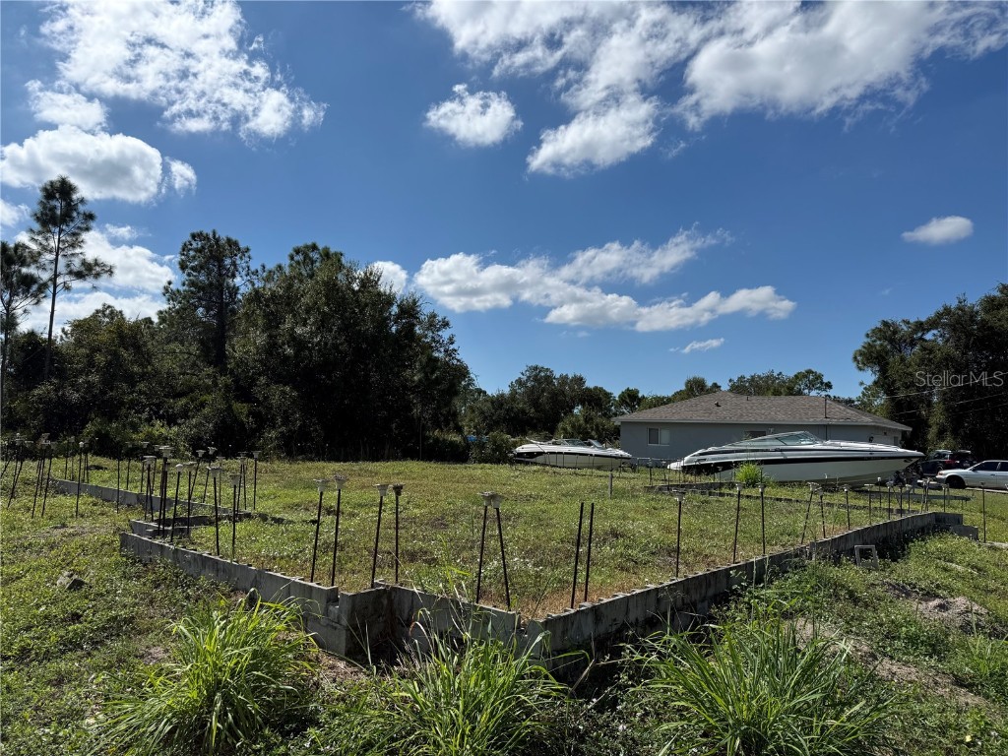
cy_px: 378
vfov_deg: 56.8
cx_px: 504
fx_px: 699
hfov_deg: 71.6
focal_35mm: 24
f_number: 1.78
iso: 80
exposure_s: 1/8130
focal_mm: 6.76
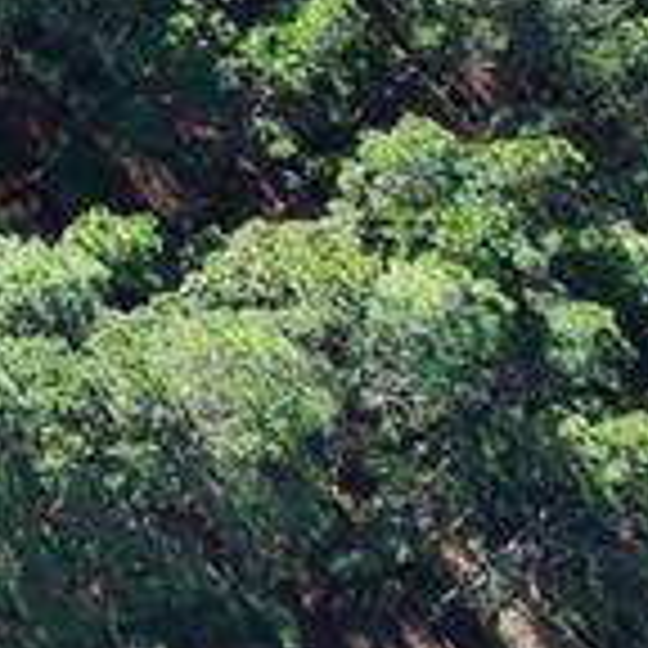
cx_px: -945
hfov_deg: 11.8
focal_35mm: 118
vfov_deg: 13.7
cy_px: -400
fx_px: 2499
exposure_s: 1/1600
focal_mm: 12.29
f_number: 4
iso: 400
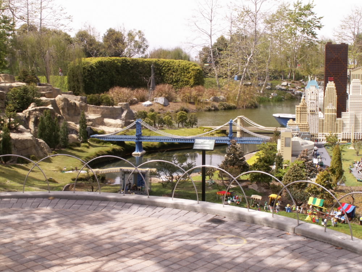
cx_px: 181
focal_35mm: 44
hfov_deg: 42.9
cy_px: 136
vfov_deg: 32.9
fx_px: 460
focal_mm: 7.26
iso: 50
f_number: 6.3
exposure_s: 1/160
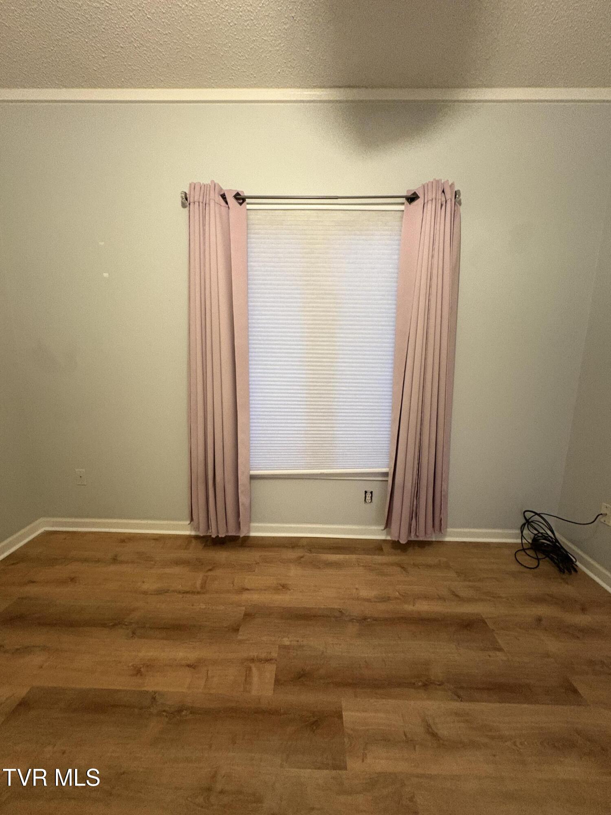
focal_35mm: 14
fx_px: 329
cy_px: 408
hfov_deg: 85.7
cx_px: 306
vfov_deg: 102.1
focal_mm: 2.22
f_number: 2.2
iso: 640
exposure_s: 1/40
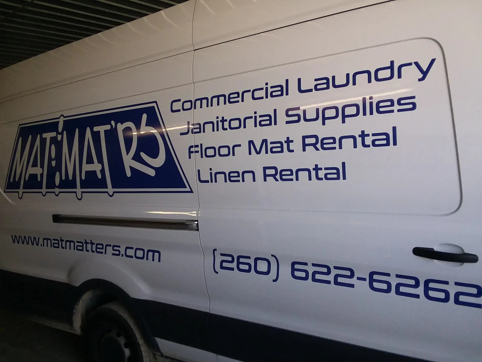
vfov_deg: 48.2
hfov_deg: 61.7
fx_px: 404
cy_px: 181
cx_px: 241
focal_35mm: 29
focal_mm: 2.47
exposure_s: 1/120
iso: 64
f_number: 1.9
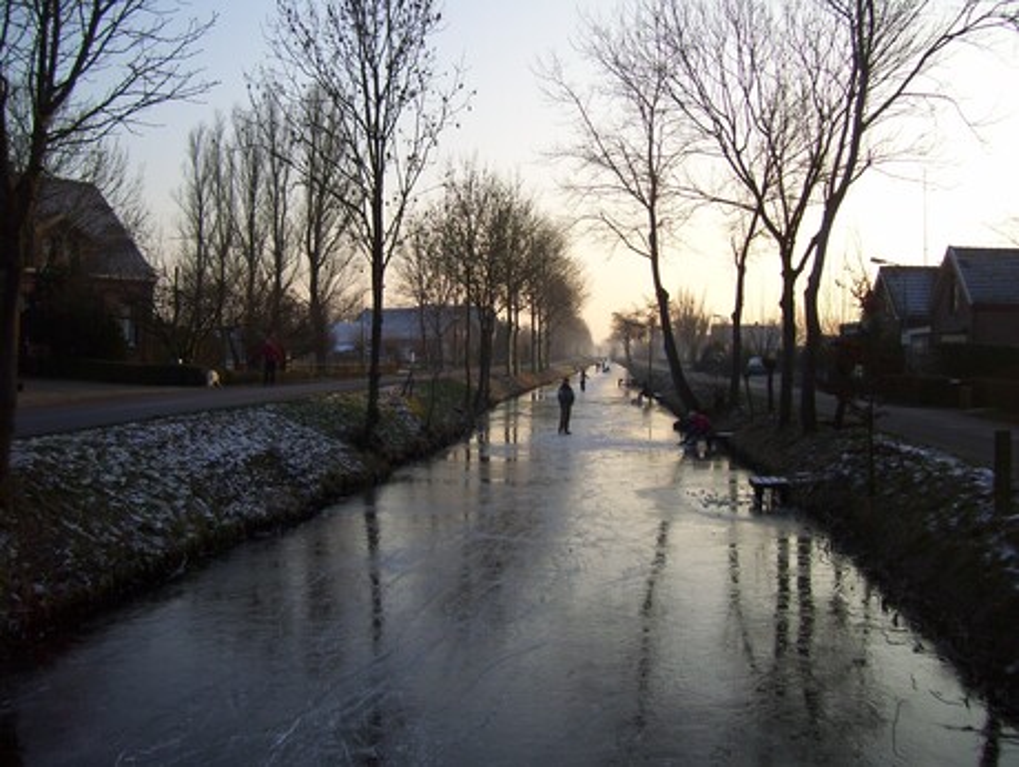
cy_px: 384
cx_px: 510
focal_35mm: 36
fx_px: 1061
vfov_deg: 39.7
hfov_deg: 51.3
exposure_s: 1/500
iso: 80
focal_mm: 6
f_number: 2.7
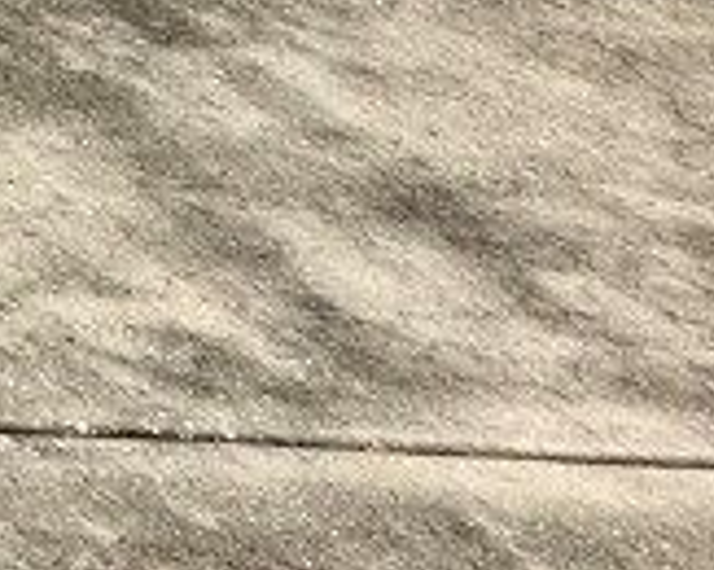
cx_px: -1437
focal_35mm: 86
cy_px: -824
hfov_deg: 11.5
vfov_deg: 13.1
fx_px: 1815
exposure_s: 1/1949
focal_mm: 2.22
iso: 40
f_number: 2.2
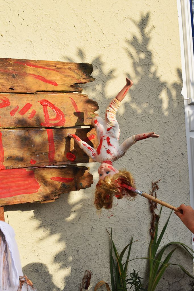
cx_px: 97
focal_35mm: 38
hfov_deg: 35.5
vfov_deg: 51.3
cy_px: 146
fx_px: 303
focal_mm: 25
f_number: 10
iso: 200
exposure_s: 1/400
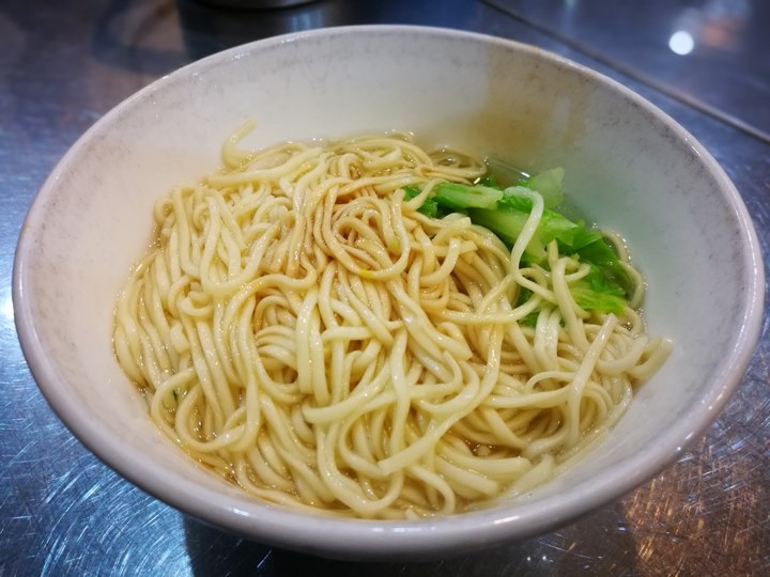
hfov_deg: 65.3
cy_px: 288
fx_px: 601
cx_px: 385
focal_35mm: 27
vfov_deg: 51.4
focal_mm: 4.5
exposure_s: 1/24
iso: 320
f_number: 4
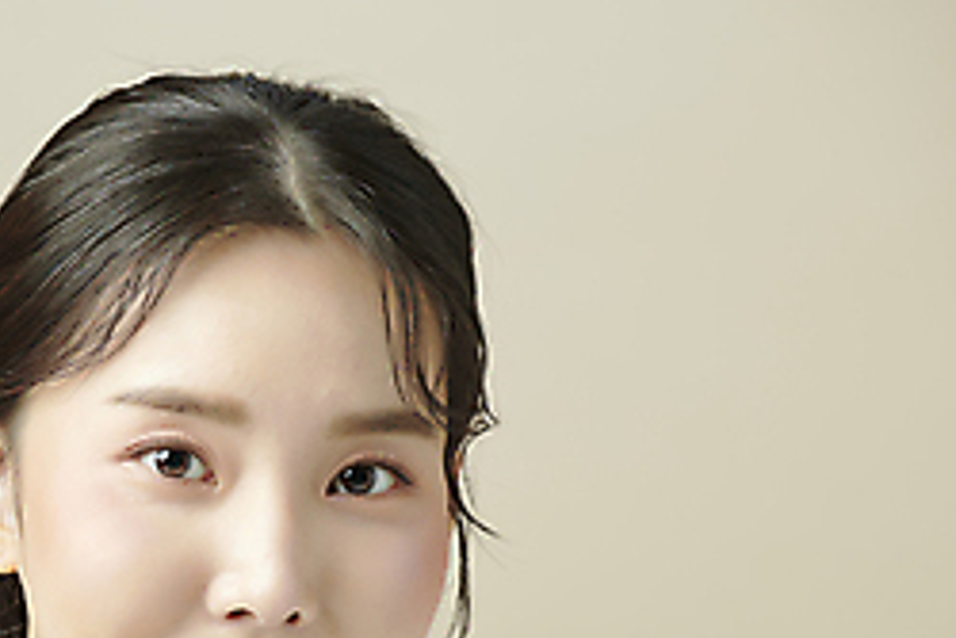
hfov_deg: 5.4
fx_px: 10203
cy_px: 676
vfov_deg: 3.6
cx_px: 69
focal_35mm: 384
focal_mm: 160
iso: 64
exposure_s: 1/125
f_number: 5.6
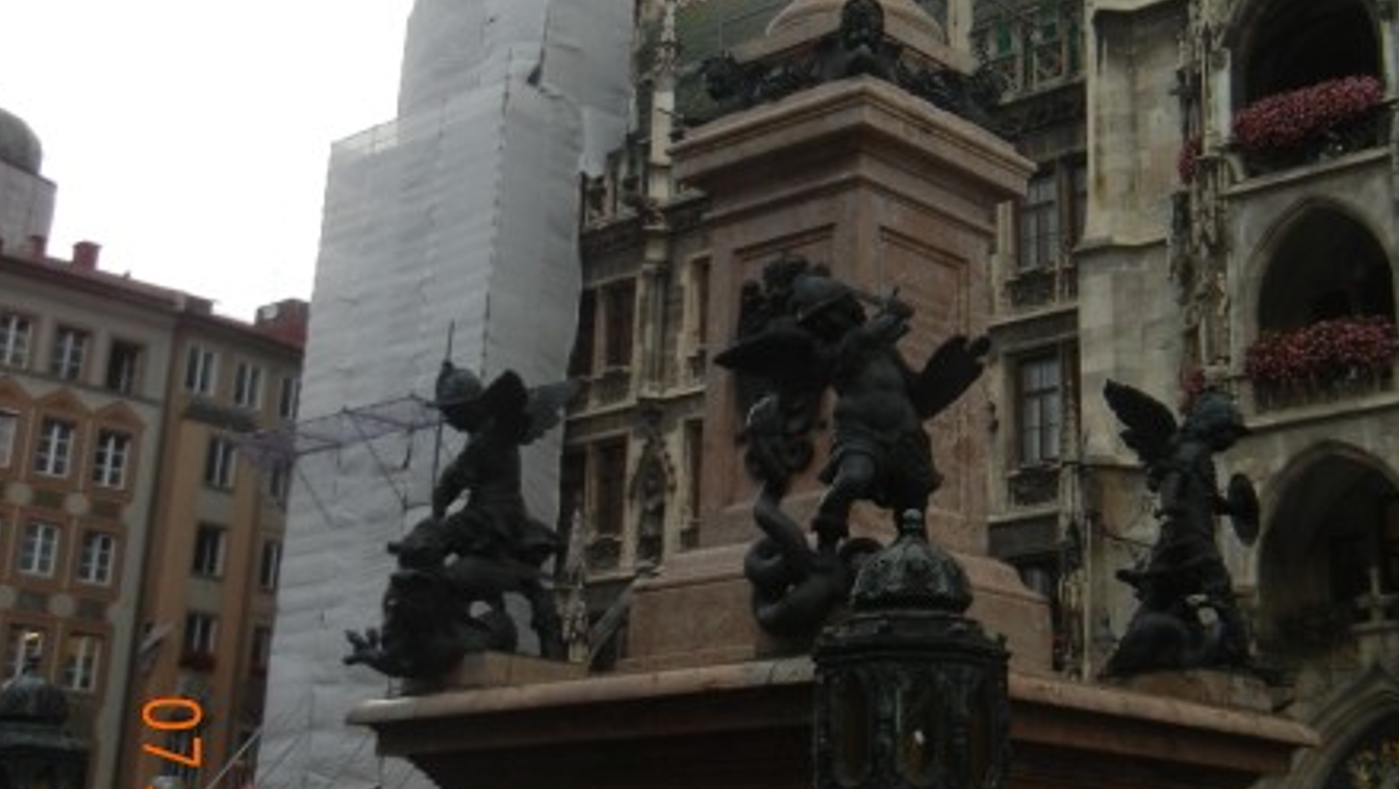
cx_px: 897
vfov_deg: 21.0
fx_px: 2115
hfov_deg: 36.3
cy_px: 226
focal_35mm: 57
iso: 160
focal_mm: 5.4
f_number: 3.5
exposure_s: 1/311
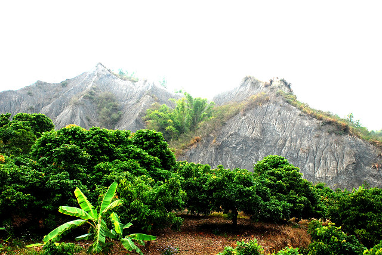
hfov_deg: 49.5
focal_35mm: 39
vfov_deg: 34.3
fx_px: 414
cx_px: 191
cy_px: 128
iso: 400
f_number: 10
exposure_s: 1/160
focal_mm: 26
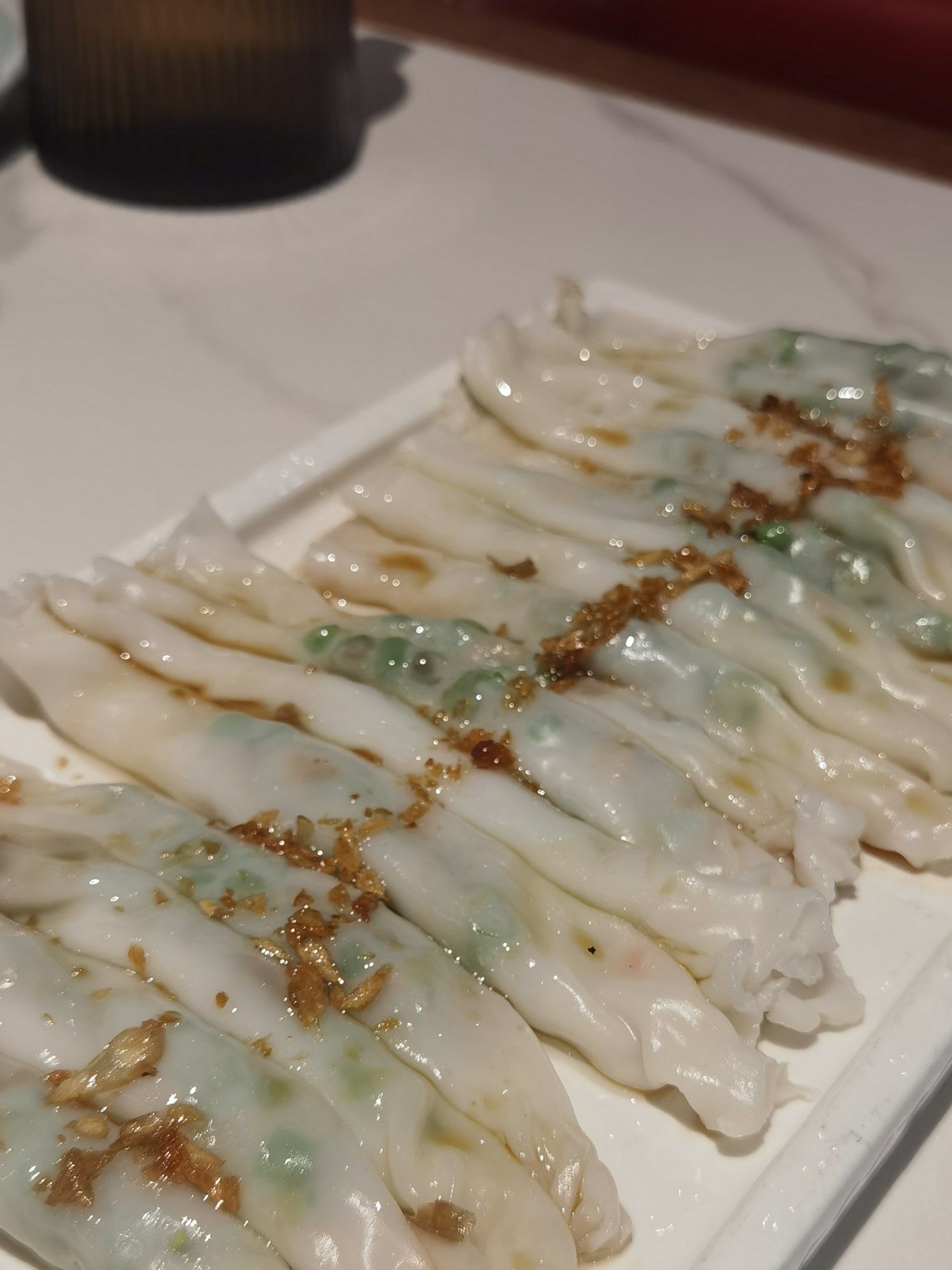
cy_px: 782
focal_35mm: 46
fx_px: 1687
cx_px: 513
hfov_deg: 31.5
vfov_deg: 41.0
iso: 100
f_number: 1.9
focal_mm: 6.71
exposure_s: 1/100
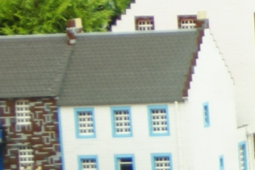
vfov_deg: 4.1
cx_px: 744
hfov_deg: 5.7
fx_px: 2381
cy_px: -53
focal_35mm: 336
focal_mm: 30
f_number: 4.5
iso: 100
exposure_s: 1/60
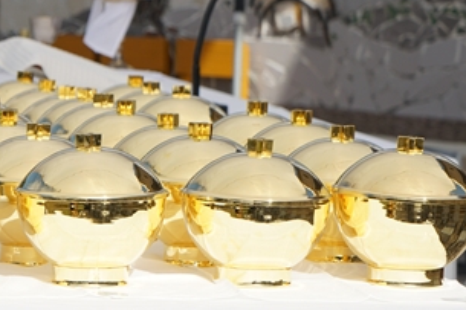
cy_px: 55
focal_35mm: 170
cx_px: -60
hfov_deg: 11.9
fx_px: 2199
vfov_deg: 8.1
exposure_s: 1/500
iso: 100
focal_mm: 70
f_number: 6.3
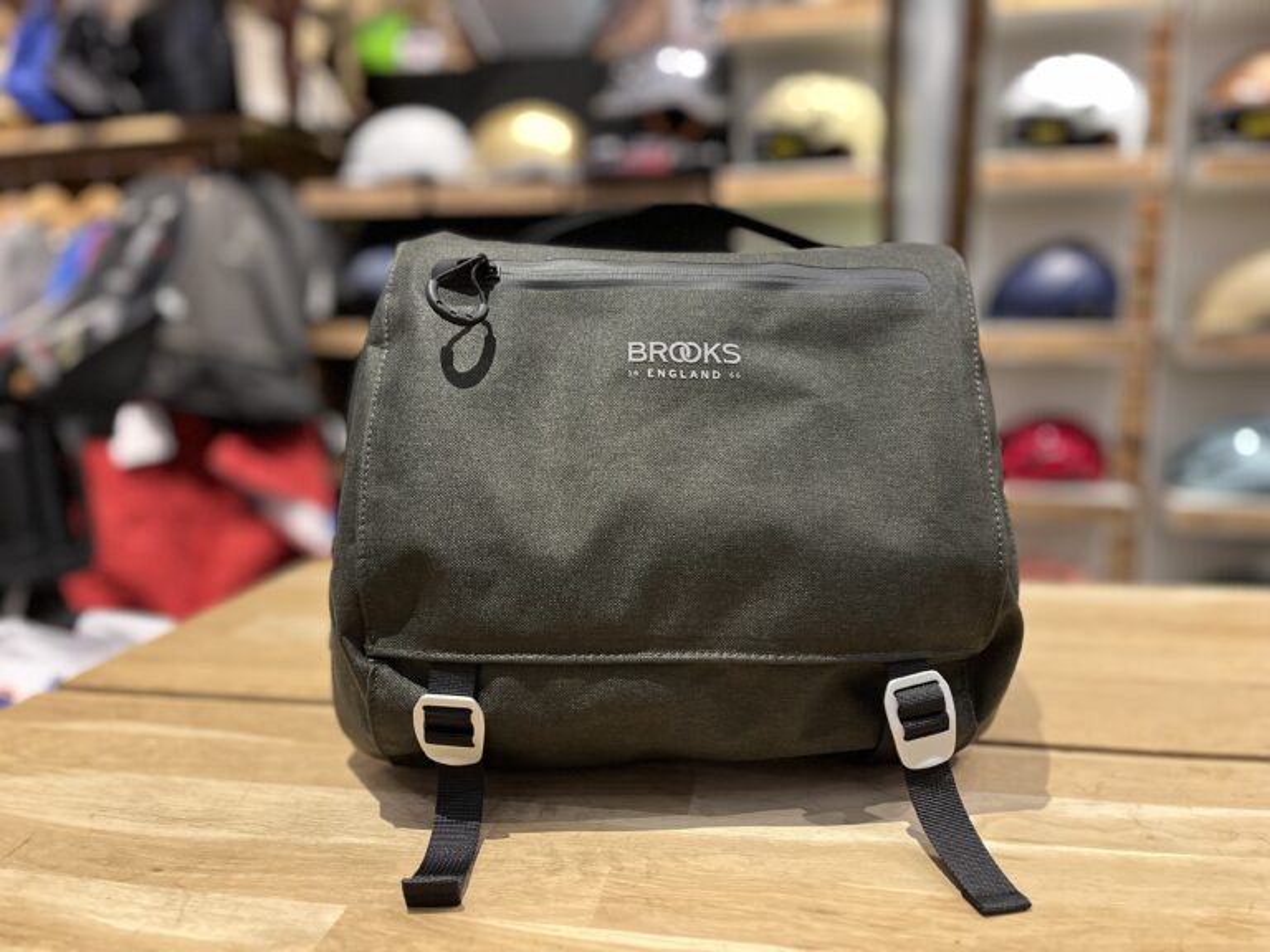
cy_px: 476
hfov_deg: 67.3
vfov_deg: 53.1
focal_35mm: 26
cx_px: 635
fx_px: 954
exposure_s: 1/33
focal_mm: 5.1
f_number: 1.6
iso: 400
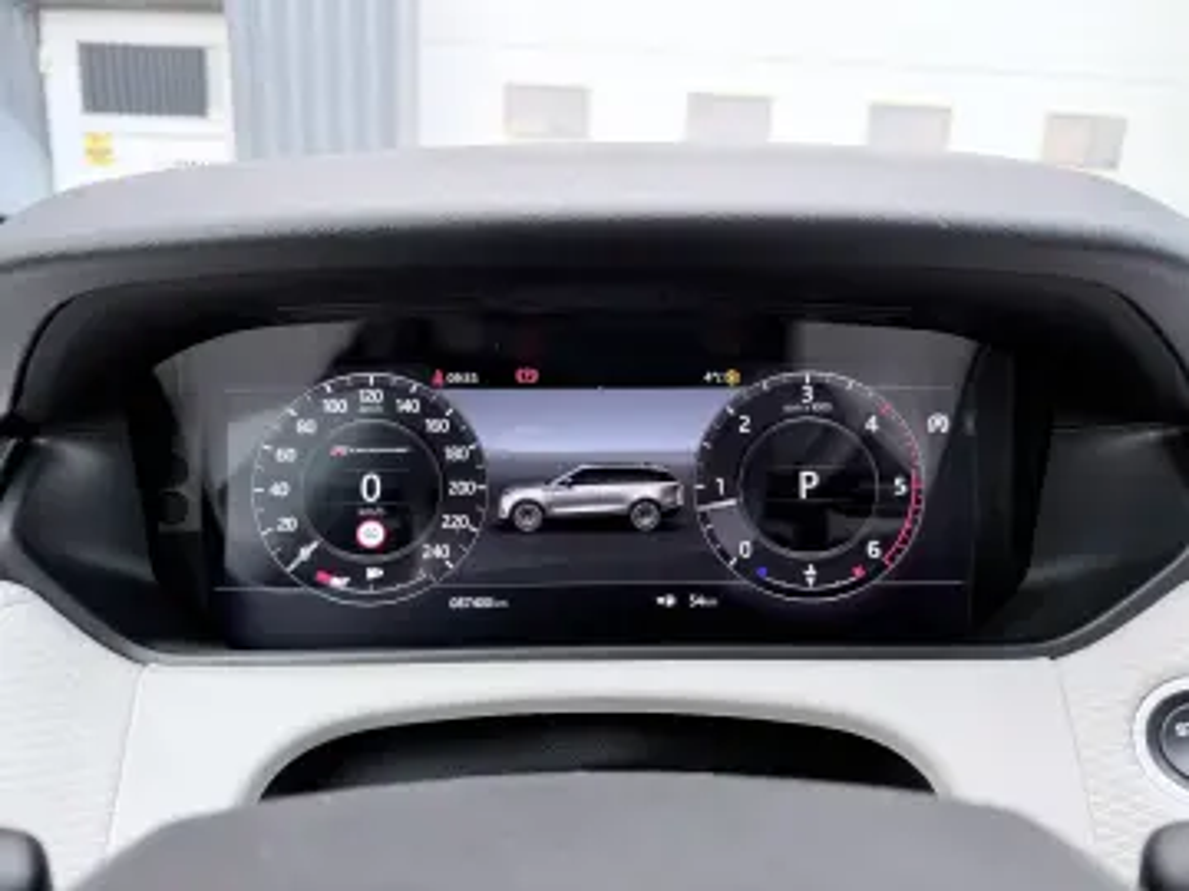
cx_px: 594
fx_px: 824
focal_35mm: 24
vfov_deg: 56.8
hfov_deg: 71.6
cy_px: 446
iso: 125
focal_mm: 6.76
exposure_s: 1/121
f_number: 1.78
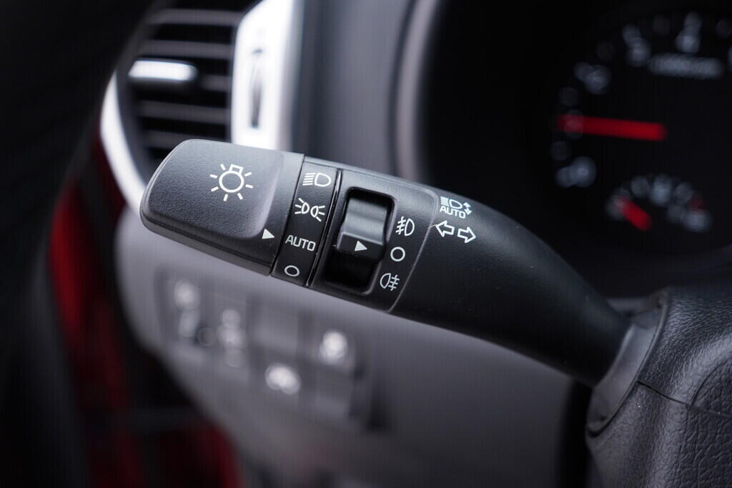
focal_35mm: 36
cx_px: 366
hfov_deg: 53.1
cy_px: 244
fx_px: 732
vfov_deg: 36.9
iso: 200
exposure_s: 1/40
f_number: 2.8
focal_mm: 24
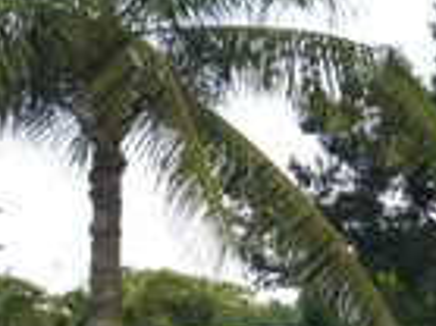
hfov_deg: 8.2
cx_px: 82
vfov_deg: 6.1
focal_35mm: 241
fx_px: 3033
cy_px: 335
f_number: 4.5
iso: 250
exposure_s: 1/60
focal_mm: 10.9
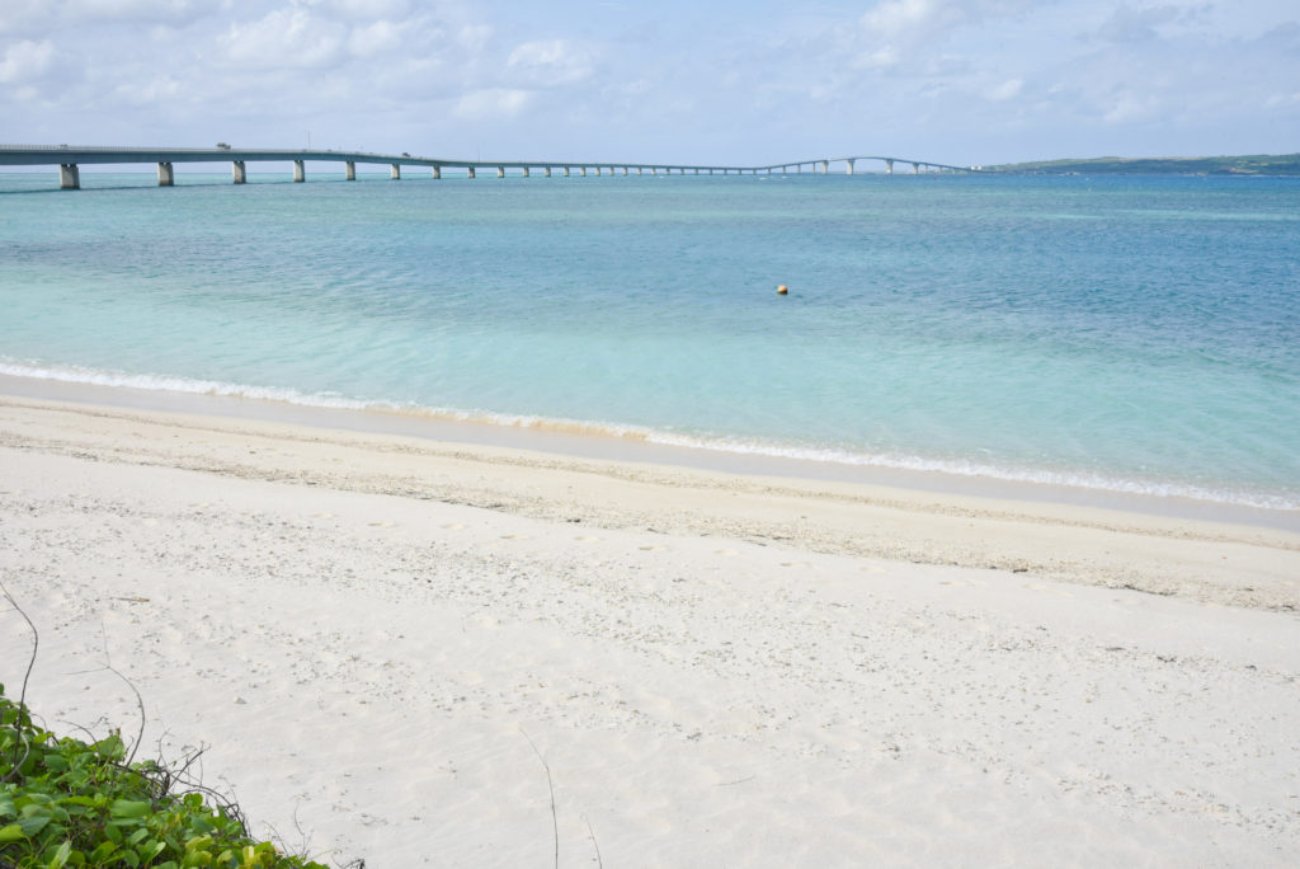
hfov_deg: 55.8
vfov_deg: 38.9
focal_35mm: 34
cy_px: 434
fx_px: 1228
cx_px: 650
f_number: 22
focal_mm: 34
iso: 100
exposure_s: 1/80
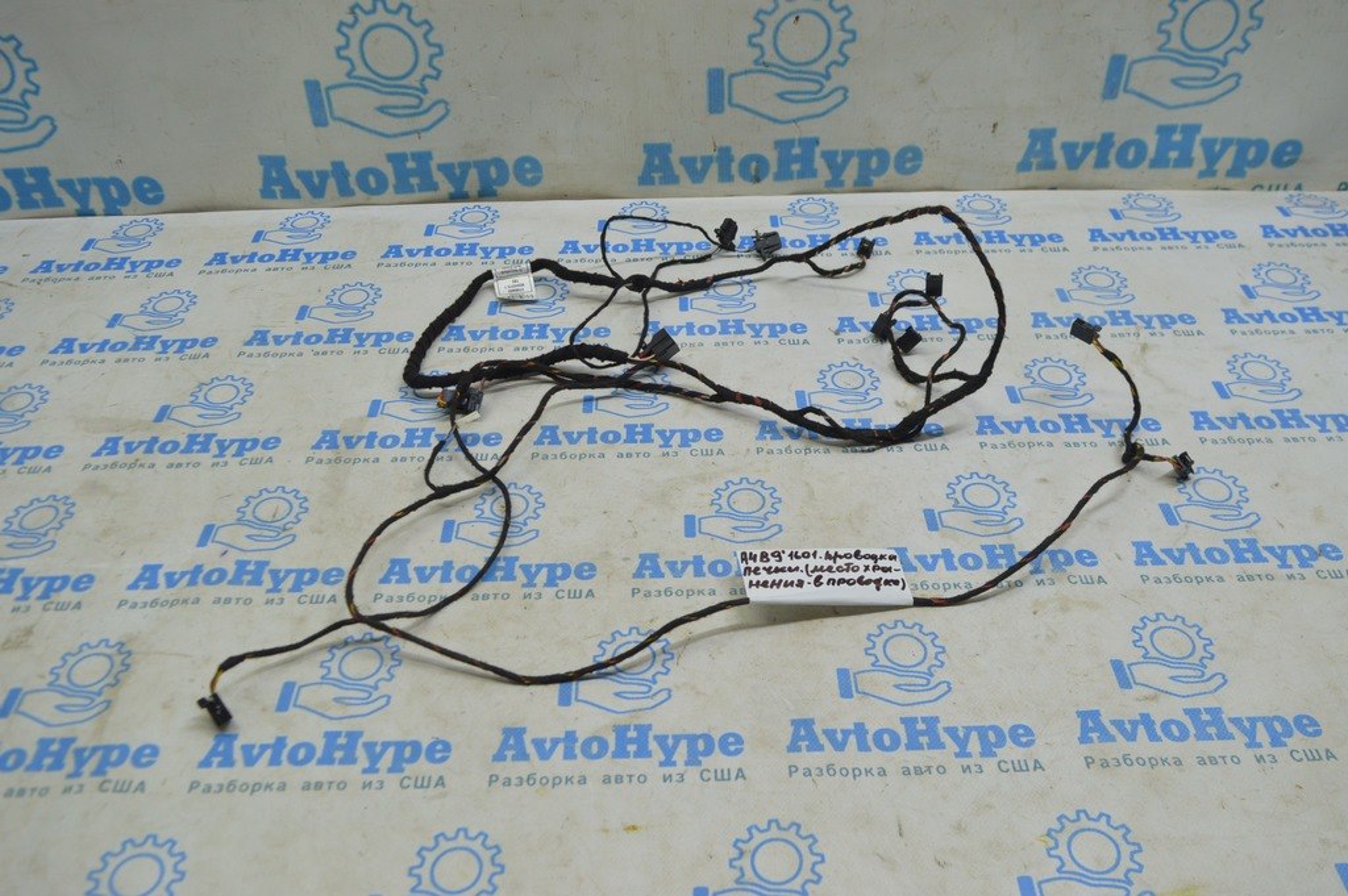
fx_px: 1122
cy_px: 448
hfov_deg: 62.0
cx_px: 674
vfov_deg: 43.5
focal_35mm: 30
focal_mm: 20
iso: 400
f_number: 5.6
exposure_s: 1/40
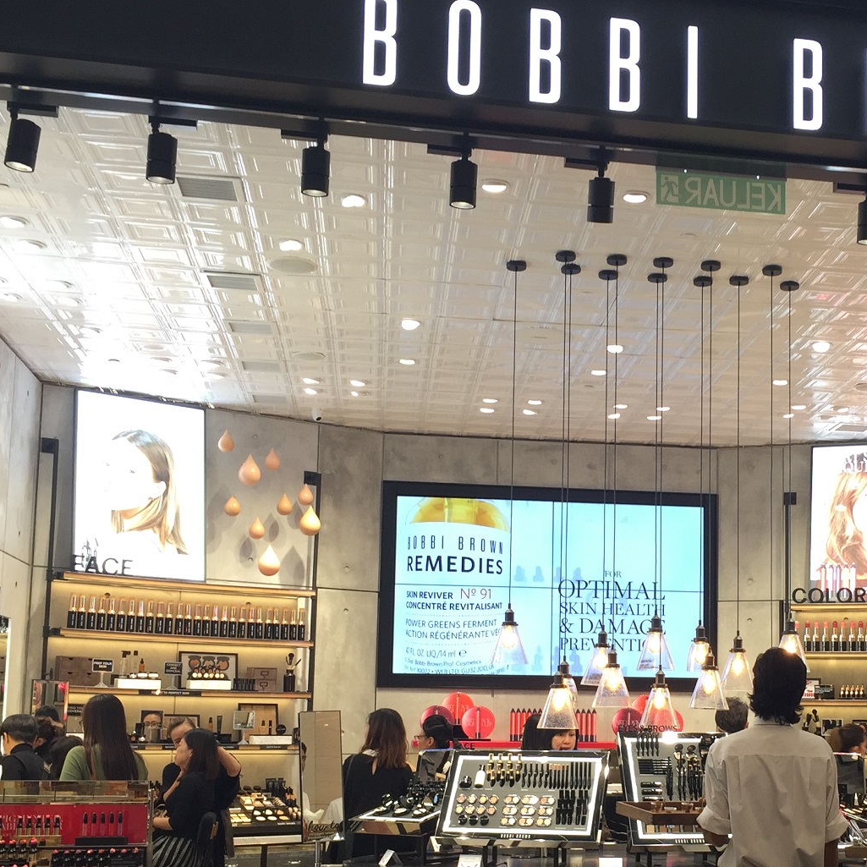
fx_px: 1417
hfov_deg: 33.5
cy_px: 573
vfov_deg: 33.7
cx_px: 632
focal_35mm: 50
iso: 40
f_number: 2.2
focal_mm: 4.15
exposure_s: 1/50
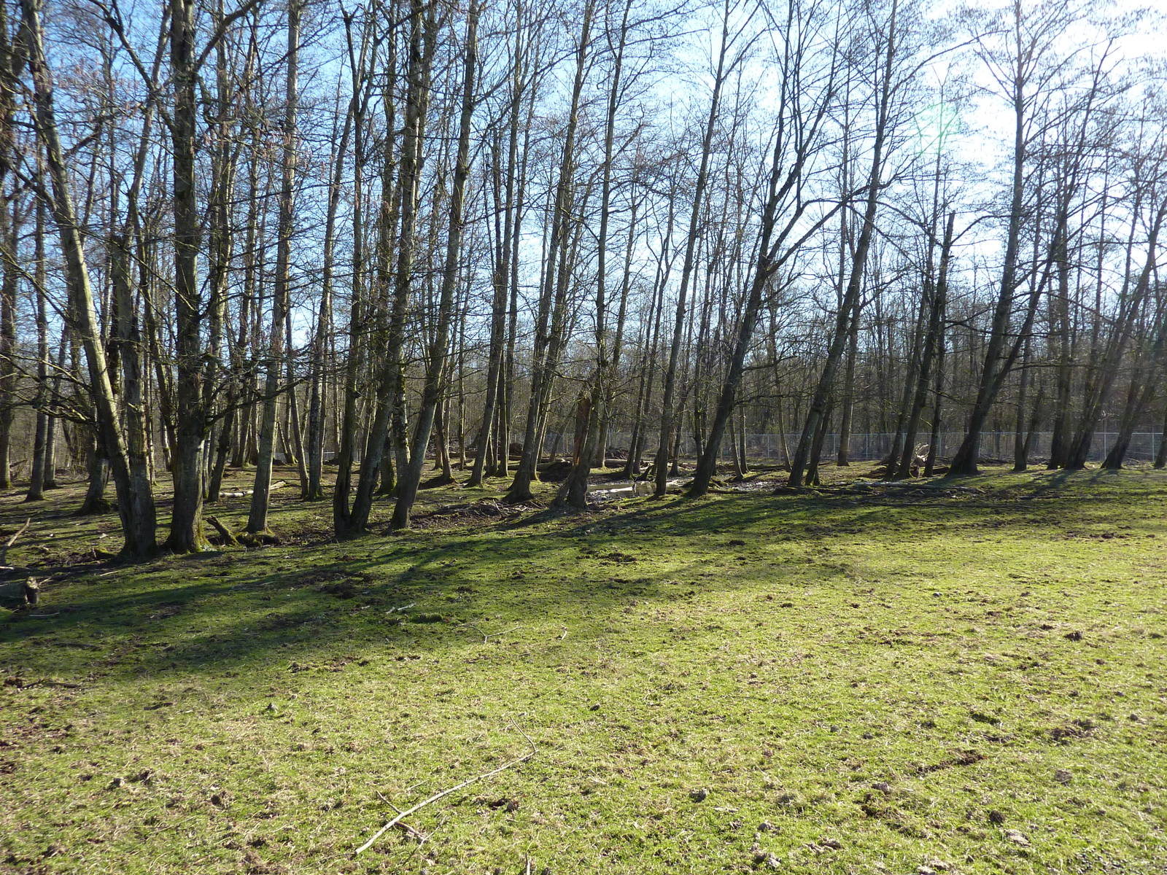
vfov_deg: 54.9
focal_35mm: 25
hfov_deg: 69.4
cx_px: 584
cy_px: 438
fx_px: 843
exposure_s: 1/500
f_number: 3.3
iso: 160
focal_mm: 4.1
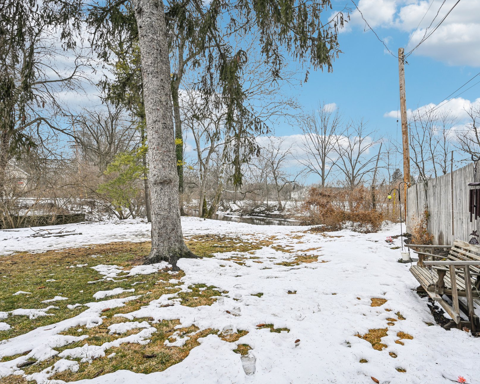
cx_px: 266
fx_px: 270
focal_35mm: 19
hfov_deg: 83.0
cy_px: 199
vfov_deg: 70.8
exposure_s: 1/640
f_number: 8
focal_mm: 16
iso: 400
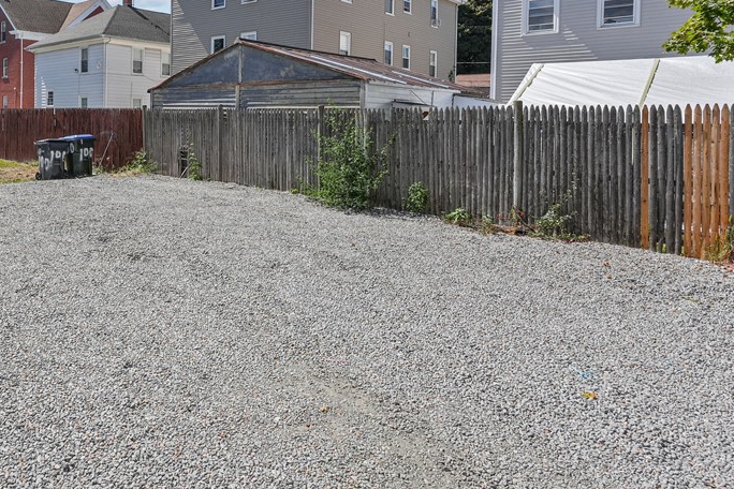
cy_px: 138
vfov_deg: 46.6
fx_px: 550
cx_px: 166
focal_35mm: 27
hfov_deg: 62.7
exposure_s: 1/250
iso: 320
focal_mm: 17
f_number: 9
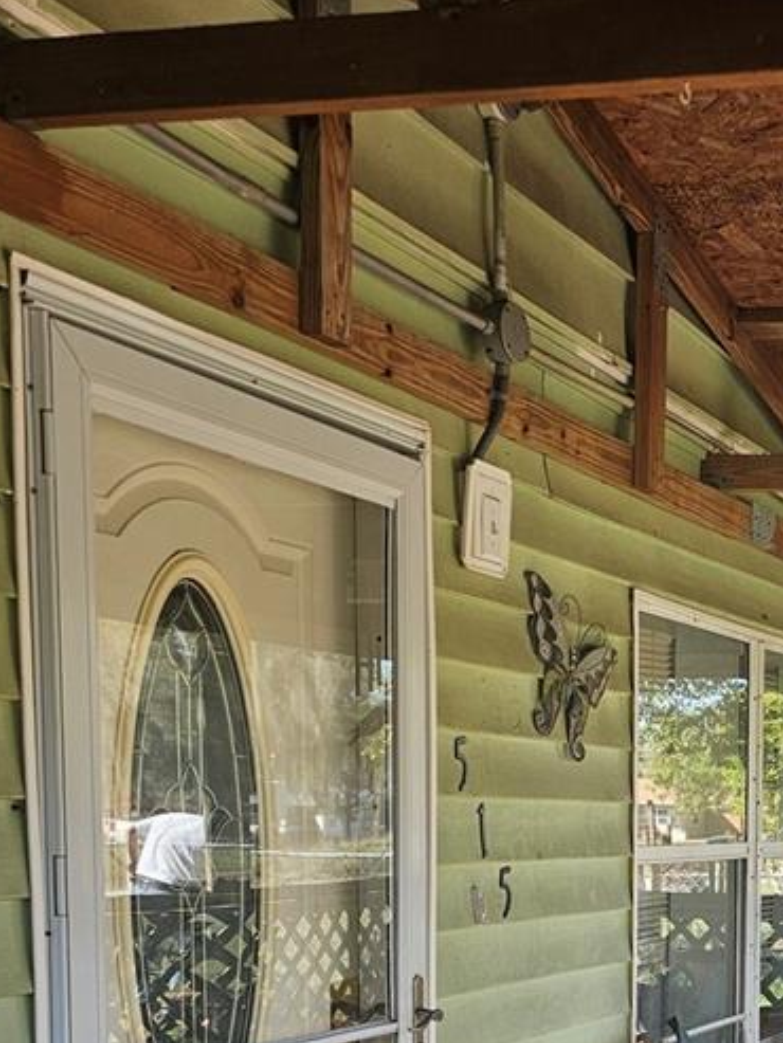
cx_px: 859
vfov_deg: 32.0
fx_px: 1688
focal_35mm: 56
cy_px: 1011
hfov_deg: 24.4
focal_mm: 6.3
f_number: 1.7
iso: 80
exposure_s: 1/180
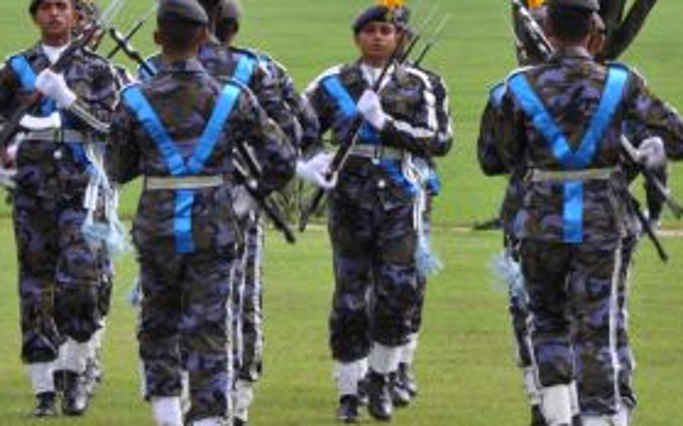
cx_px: 103
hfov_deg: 6.1
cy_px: 152
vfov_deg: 3.8
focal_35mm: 345
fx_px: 6420
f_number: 13
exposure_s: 1/125
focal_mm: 105
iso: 200
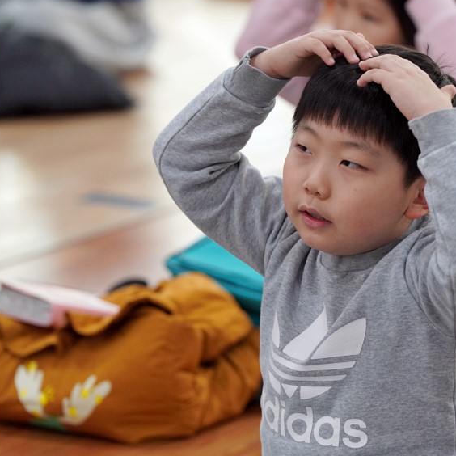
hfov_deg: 6.5
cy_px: 233
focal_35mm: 271
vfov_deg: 6.5
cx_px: 300
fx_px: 4039
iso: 2500
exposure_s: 1/250
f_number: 4
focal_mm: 200
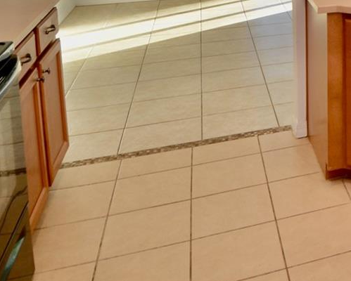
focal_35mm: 54
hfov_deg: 28.3
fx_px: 561
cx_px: 460
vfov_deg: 25.3
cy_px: -56
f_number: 4
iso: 280
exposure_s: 1/60
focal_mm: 12
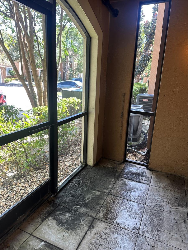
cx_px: 94
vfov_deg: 71.6
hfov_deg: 56.8
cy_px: 125
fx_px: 174
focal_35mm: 24
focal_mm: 6.86
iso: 125
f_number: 1.78
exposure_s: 1/120
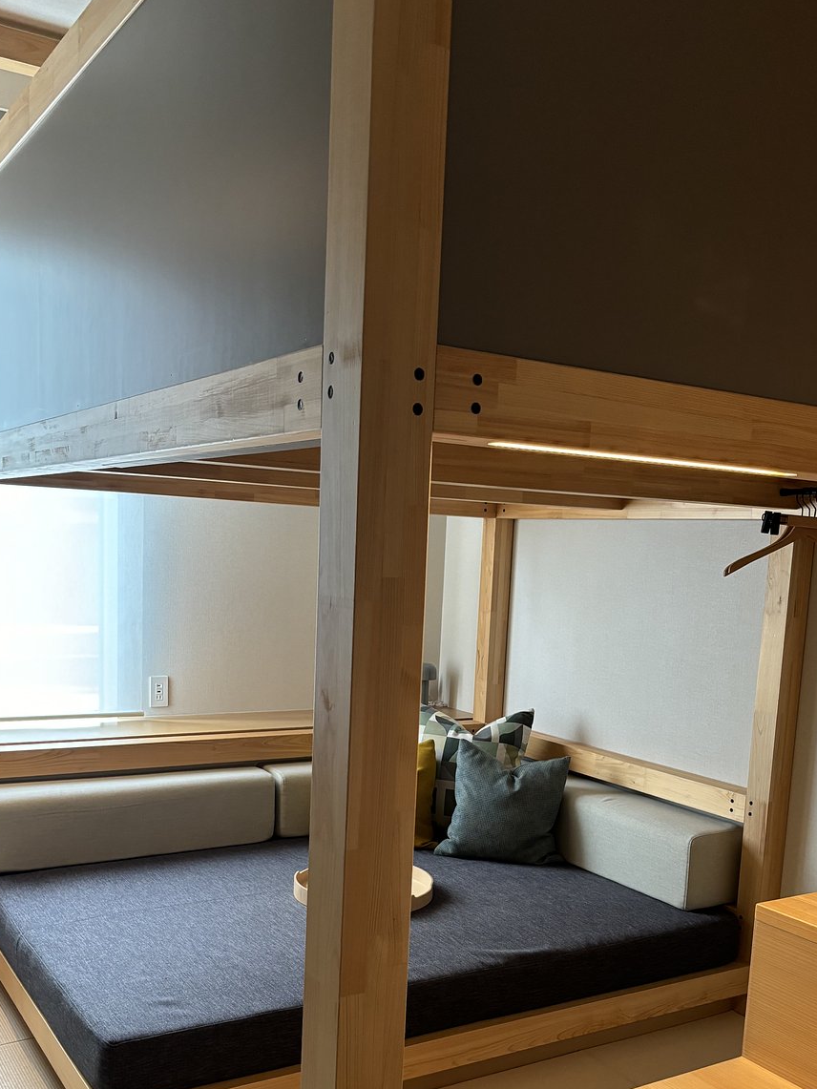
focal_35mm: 35
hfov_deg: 40.7
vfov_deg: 51.8
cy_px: 715
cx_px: 444
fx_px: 1101
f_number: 1.6
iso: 200
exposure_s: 1/60
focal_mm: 5.96
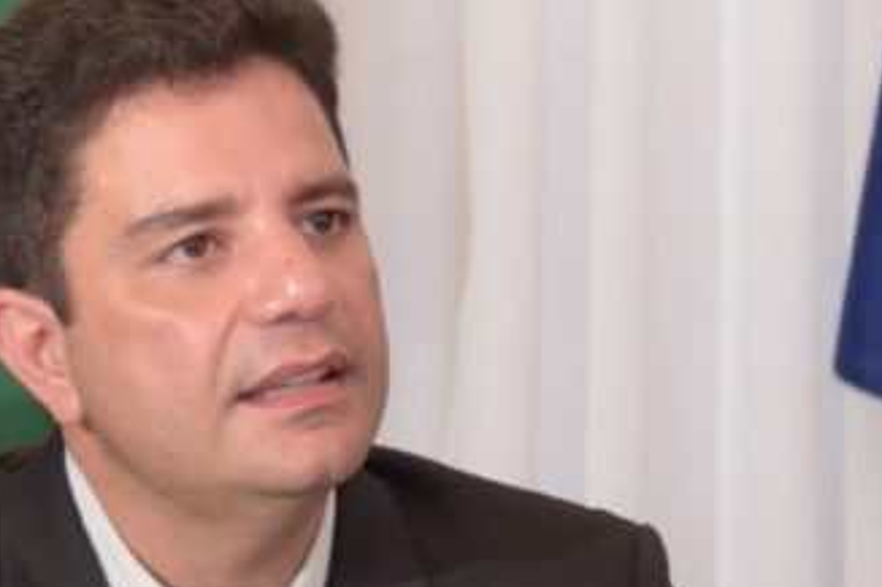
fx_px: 2767
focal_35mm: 113
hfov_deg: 18.1
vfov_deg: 12.0
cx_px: 325
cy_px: 603
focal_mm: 48
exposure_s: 1/200
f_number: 2.8
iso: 1600
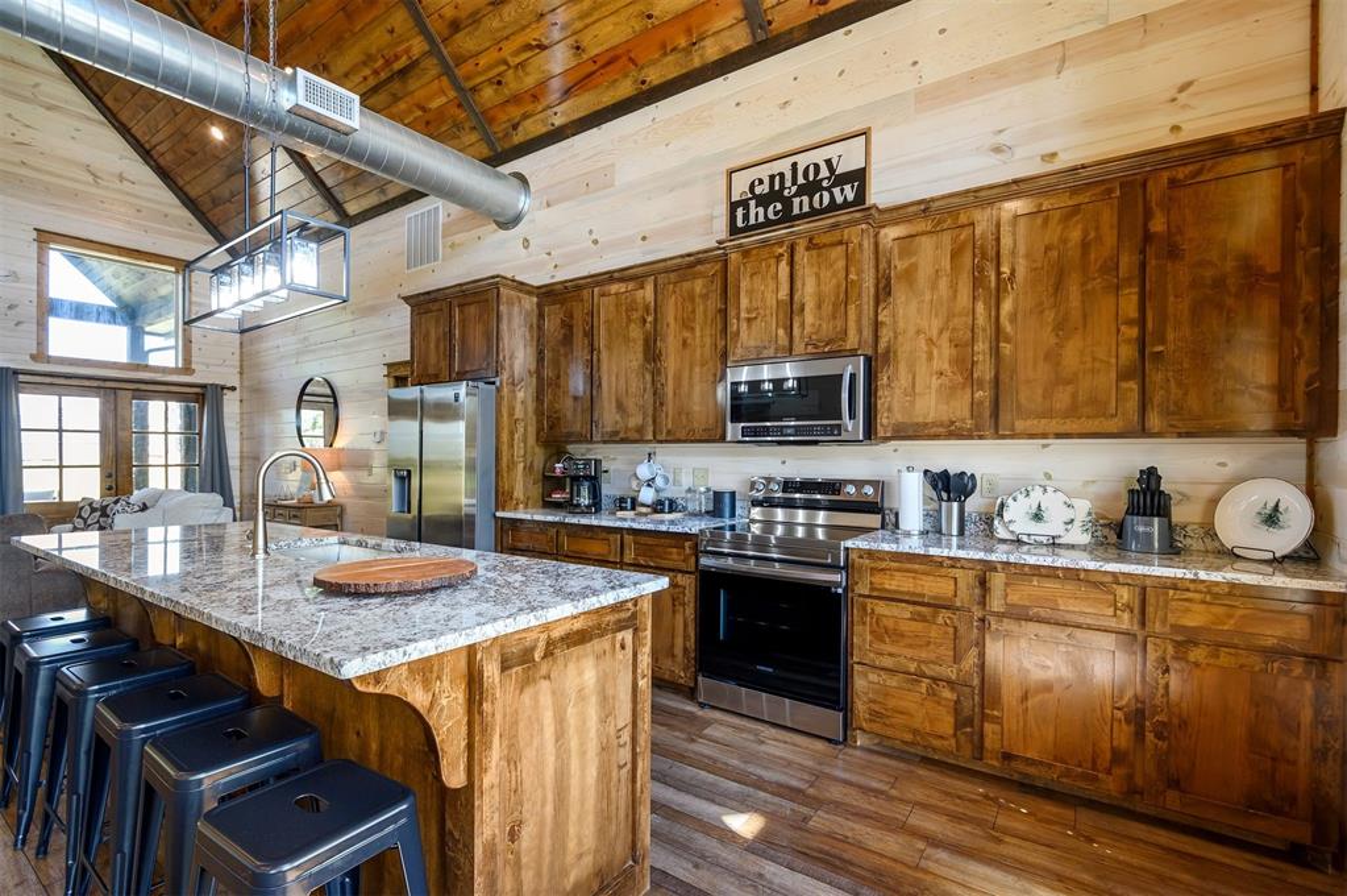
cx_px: 674
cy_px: 448
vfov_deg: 73.6
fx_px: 598
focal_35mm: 16
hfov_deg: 96.8
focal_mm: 16
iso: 400
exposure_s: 1/25
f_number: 7.1
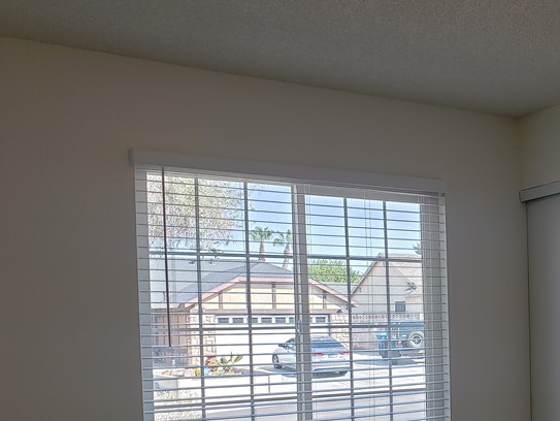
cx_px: 510
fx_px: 793
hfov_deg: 36.3
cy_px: 357
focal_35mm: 49
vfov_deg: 28.8
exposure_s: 1/120
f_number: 2.4
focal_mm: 4.3
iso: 50
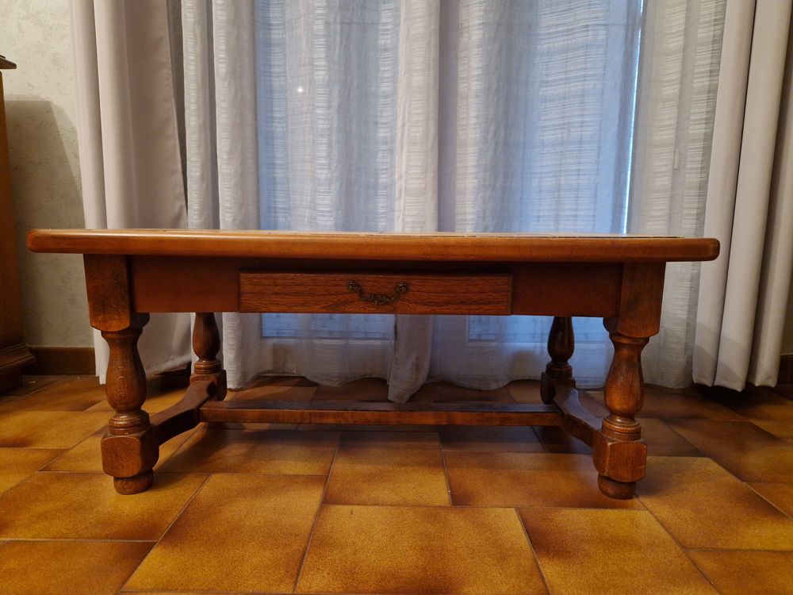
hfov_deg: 73.9
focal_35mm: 23
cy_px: 298
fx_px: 527
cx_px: 396
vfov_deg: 58.9
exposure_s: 1/25
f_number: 1.8
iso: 800
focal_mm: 5.4
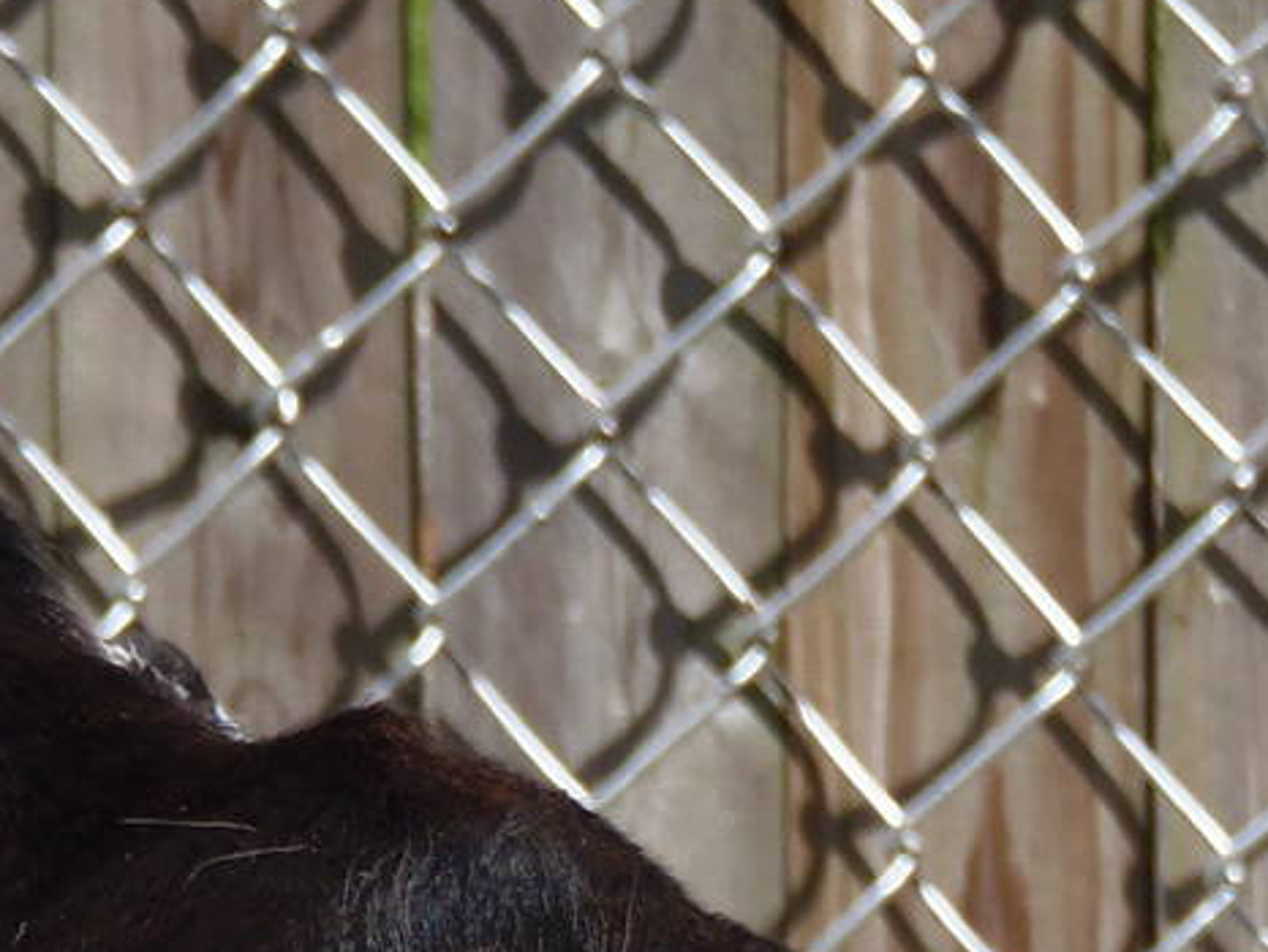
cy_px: 49
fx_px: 26534
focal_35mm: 724
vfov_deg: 2.1
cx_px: -376
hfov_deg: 2.7
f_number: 5
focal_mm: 39.2
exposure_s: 1/320
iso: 64
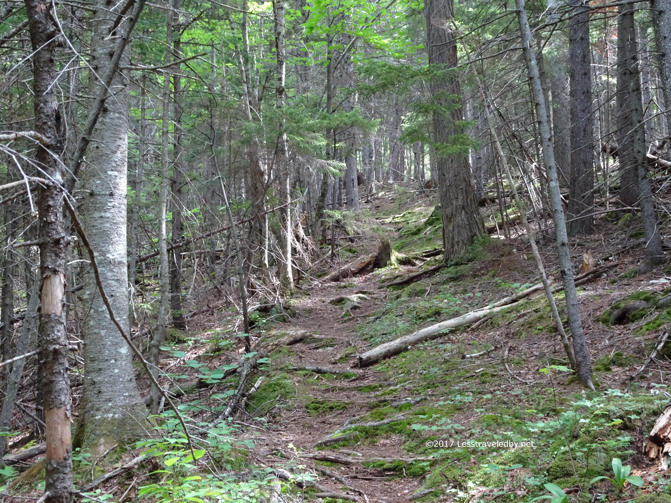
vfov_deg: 29.1
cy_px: 252
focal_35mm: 50
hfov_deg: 38.2
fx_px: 969
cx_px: 336
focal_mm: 8.51
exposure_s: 1/50
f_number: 4.5
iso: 500
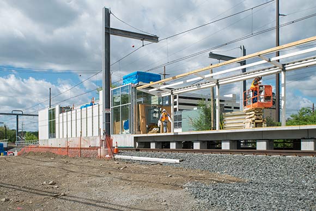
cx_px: 158
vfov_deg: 41.1
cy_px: 106
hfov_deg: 58.7
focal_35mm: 32
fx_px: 281
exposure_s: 1/250
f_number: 11
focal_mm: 32
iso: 200
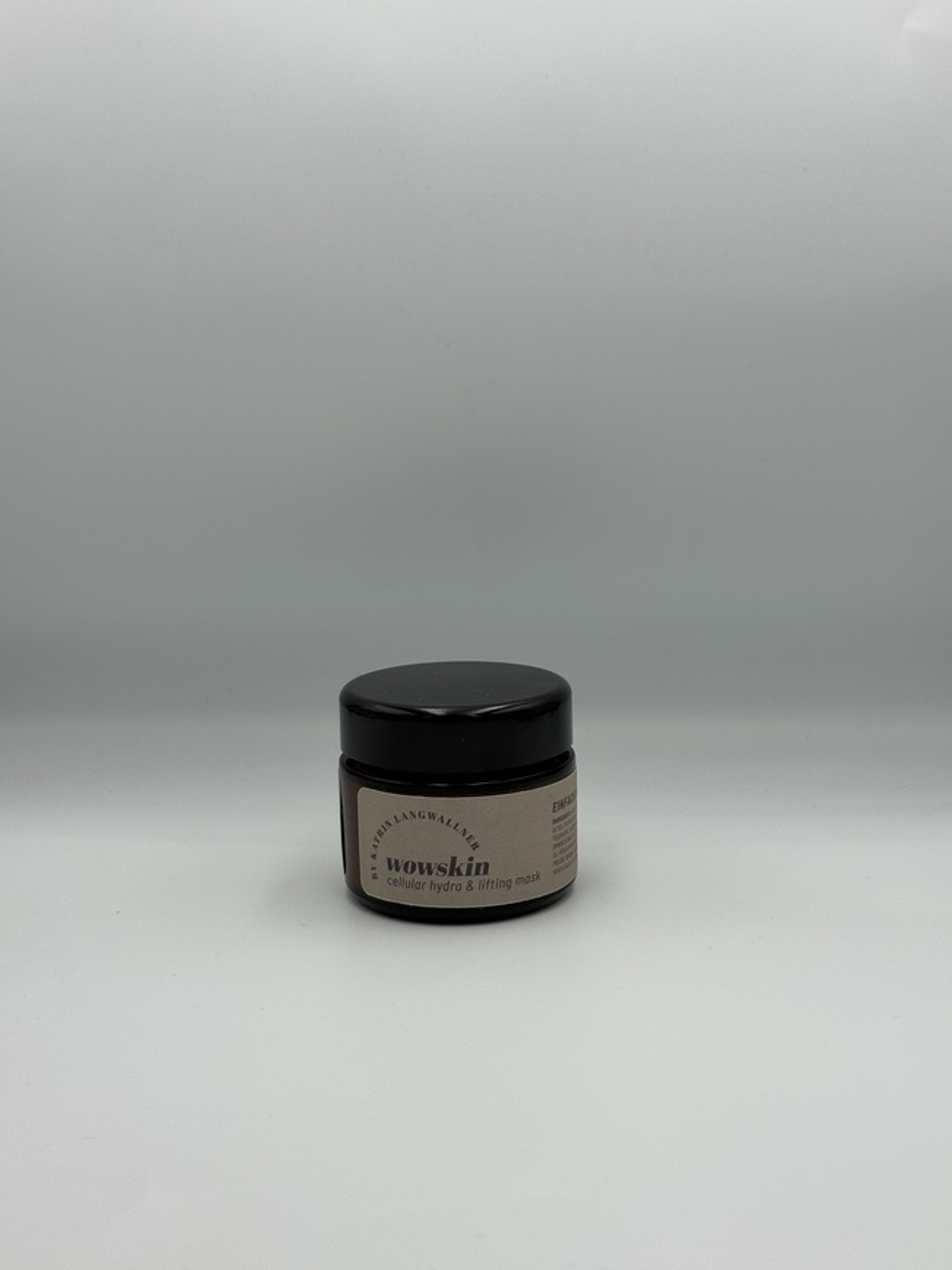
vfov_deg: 39.7
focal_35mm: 48
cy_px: 635
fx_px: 1761
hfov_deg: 30.3
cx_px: 476
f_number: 1.78
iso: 64
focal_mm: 6.76
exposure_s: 1/1366
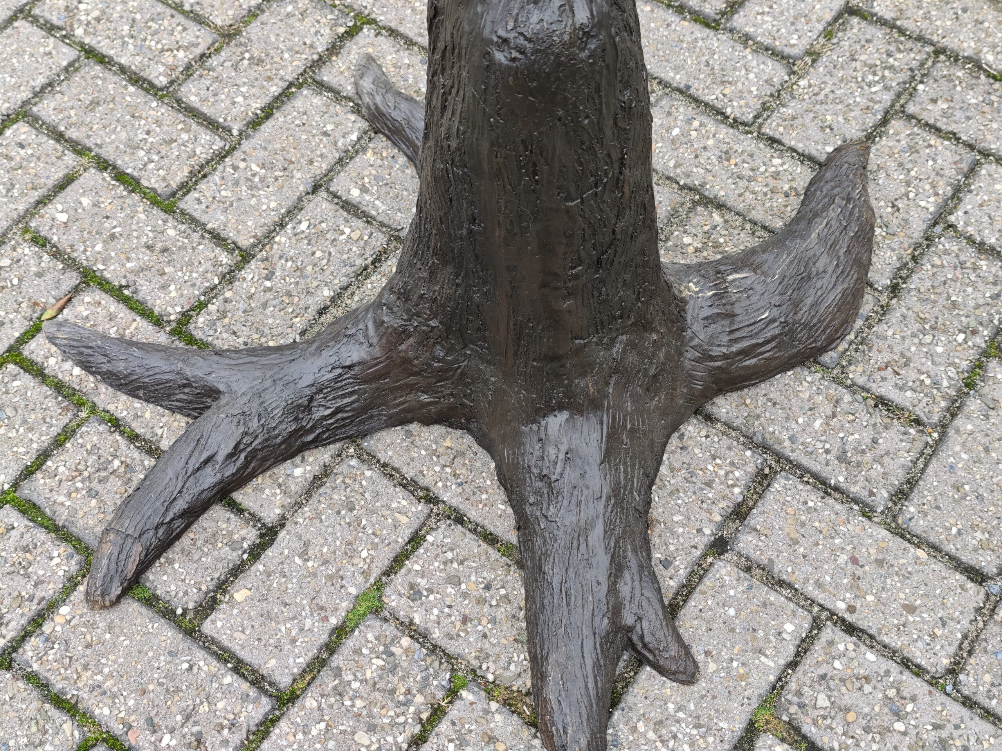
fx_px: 1332
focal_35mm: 46
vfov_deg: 31.5
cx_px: 501
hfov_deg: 41.2
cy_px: 376
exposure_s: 1/137
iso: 50
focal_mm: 8.72
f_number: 1.63
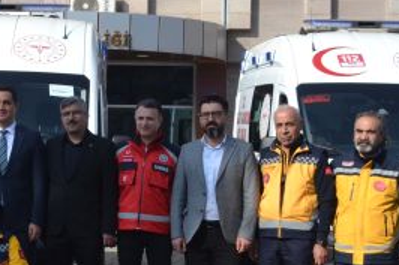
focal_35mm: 118
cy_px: 100
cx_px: -128
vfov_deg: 11.6
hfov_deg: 16.4
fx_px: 1307
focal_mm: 22
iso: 100
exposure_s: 1/160
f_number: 6.3
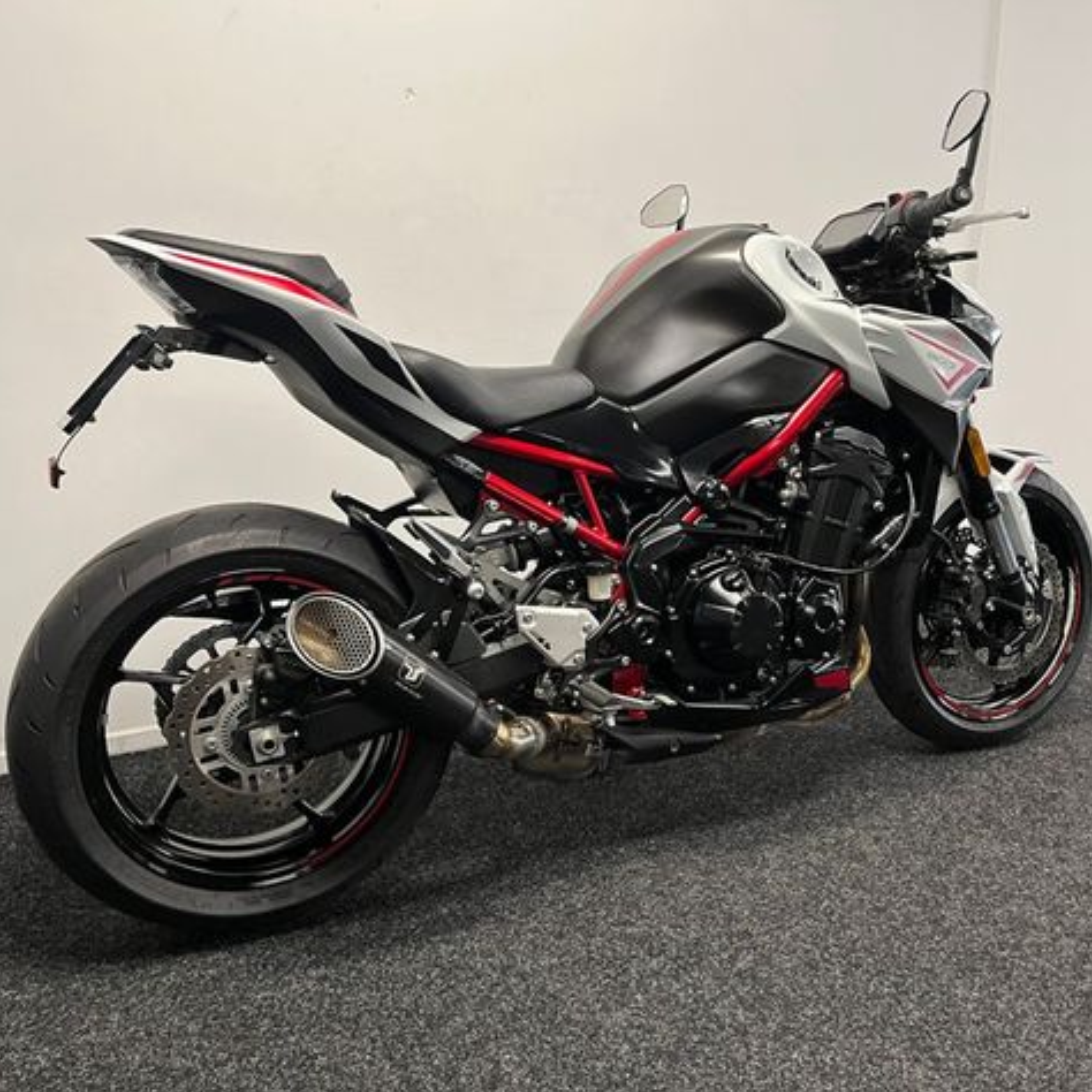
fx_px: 1106
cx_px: 583
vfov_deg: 52.5
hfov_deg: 52.5
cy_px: 548
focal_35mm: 31
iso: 125
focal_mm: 5.1
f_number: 1.6
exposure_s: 1/50
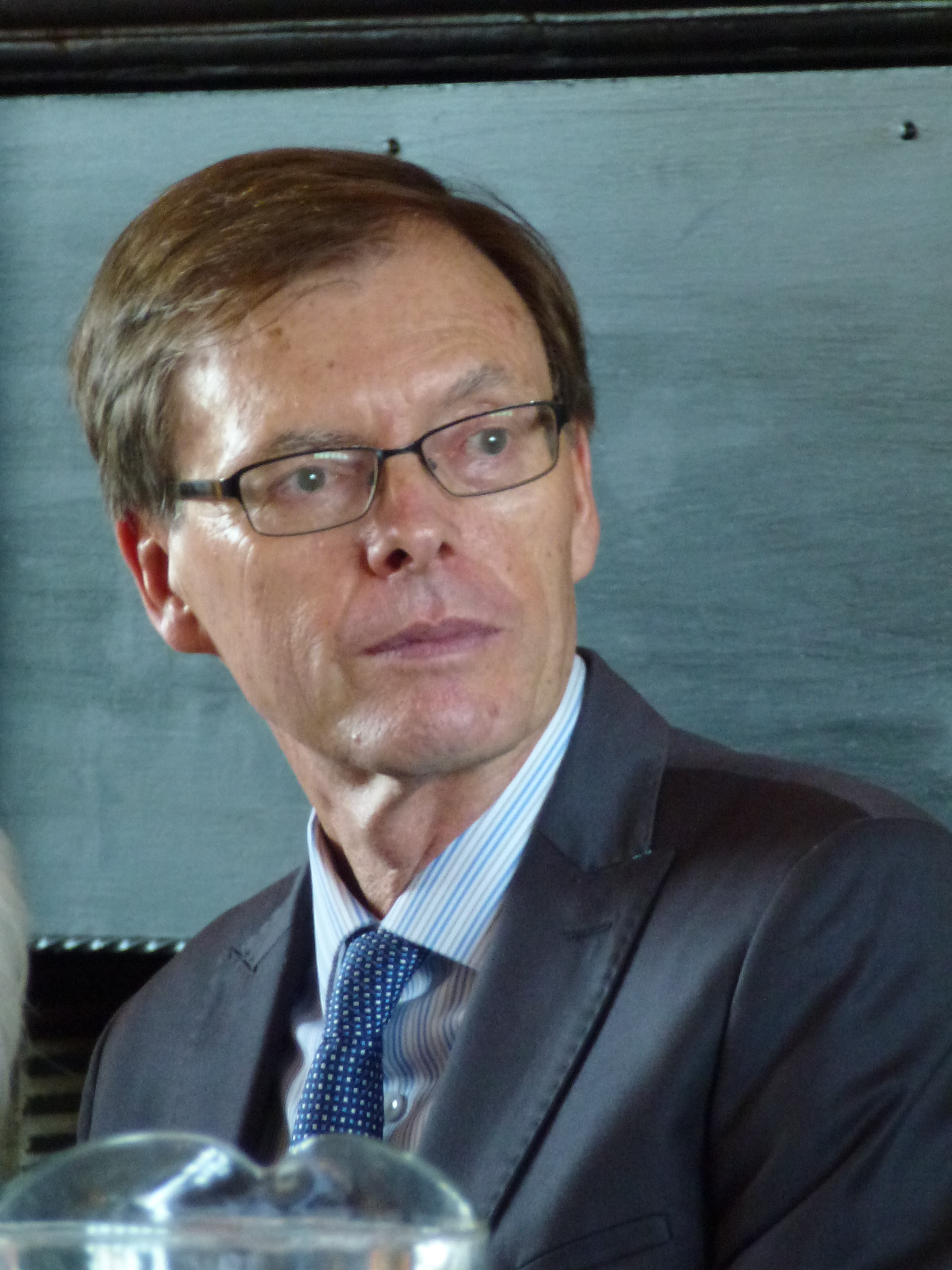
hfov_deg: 3.5
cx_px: 476
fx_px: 15511
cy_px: 635
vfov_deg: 4.7
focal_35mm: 423
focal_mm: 68.8
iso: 400
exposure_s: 1/5
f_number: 5.9
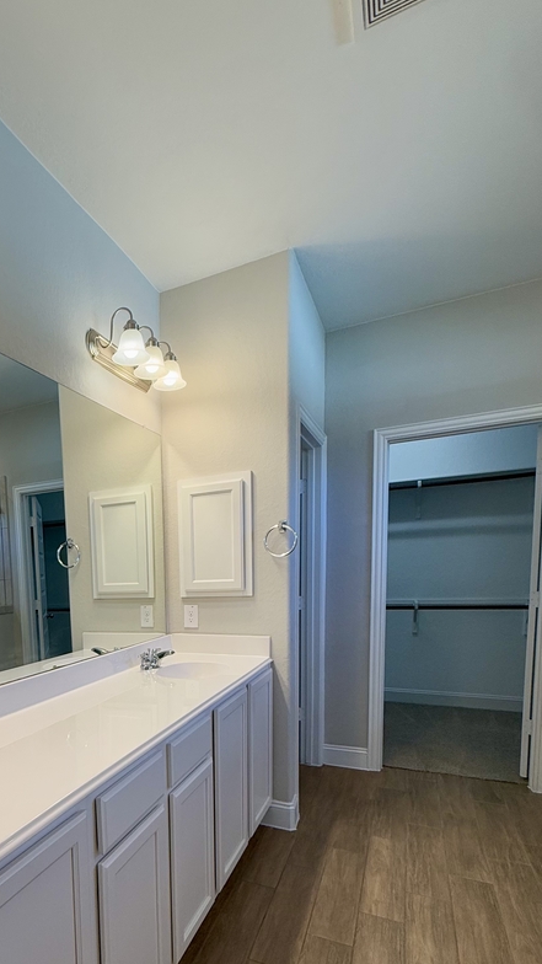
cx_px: 93
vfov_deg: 81.1
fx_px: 537
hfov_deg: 49.8
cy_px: 641
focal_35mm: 21
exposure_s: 1/120
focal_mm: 2.22
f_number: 2.2
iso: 80
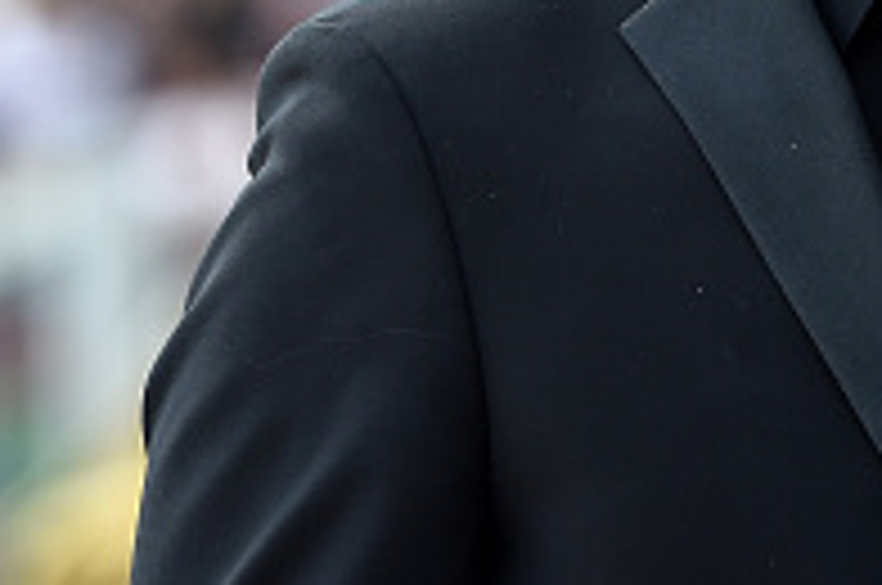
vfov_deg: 3.0
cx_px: 612
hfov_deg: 4.5
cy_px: -164
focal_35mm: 455
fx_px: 11129
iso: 800
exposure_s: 1/1000
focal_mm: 150
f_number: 3.2
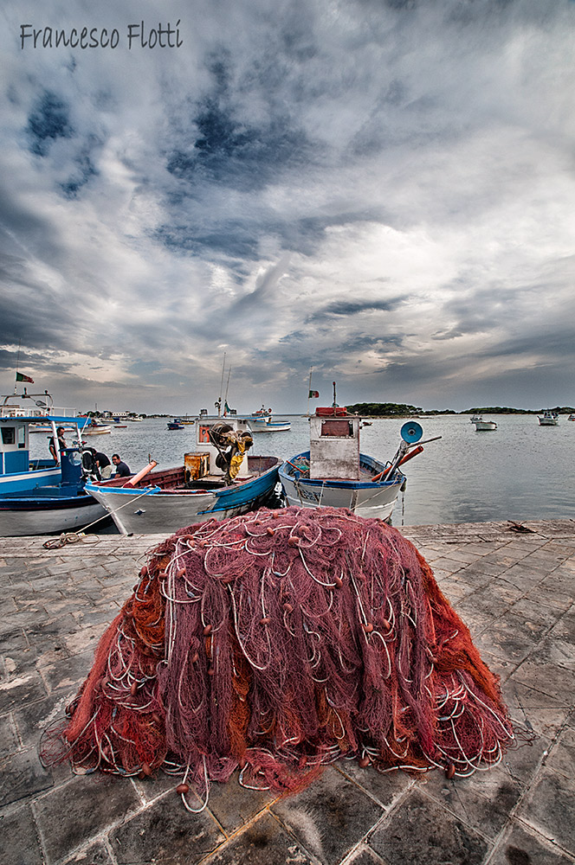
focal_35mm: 16
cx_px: 288
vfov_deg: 95.1
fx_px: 396
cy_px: 432
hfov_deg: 71.9
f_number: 11
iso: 400
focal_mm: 11
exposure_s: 1/25
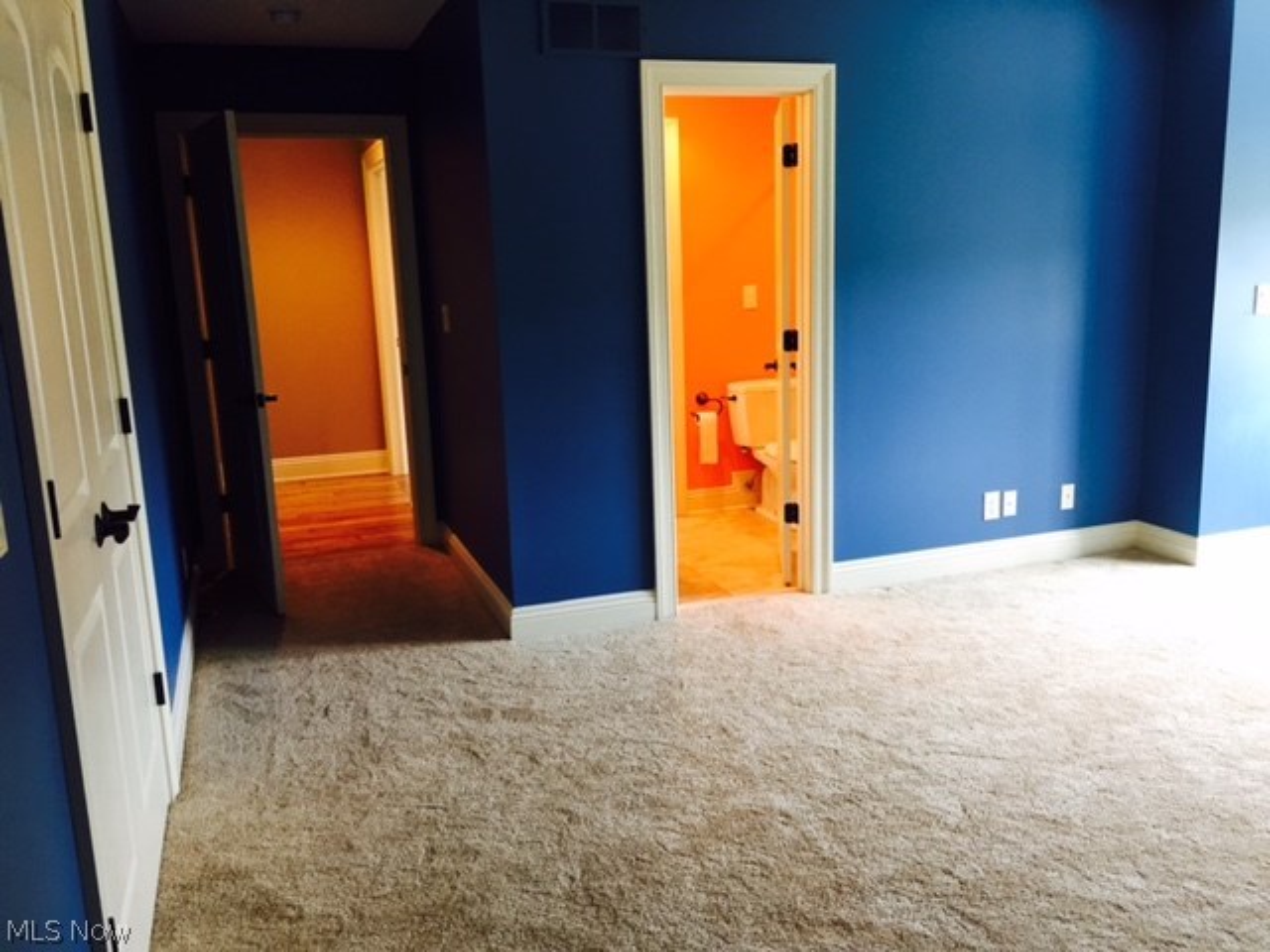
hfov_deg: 61.7
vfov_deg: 48.2
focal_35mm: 29
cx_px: 635
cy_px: 476
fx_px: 1064
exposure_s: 1/30
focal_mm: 4.15
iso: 100
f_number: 2.2
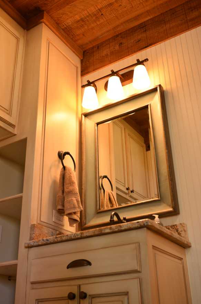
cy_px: 150
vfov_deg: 47.5
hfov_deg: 32.5
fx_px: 345
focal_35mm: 41
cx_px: 92
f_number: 2.8
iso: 400
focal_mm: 24
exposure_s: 1/160
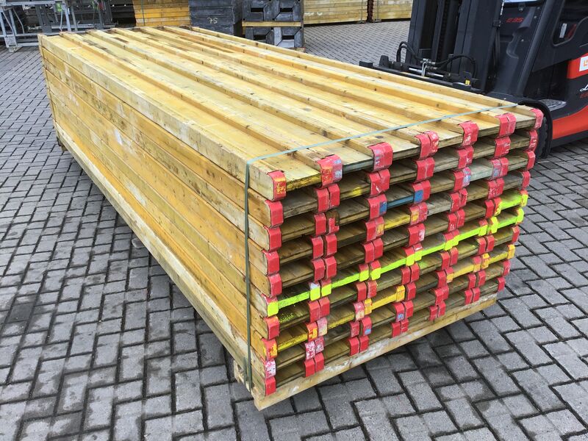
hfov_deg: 58.4
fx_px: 527
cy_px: 220
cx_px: 294
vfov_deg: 45.4
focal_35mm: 31
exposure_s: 1/100
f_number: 2.4
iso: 25
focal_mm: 3.3
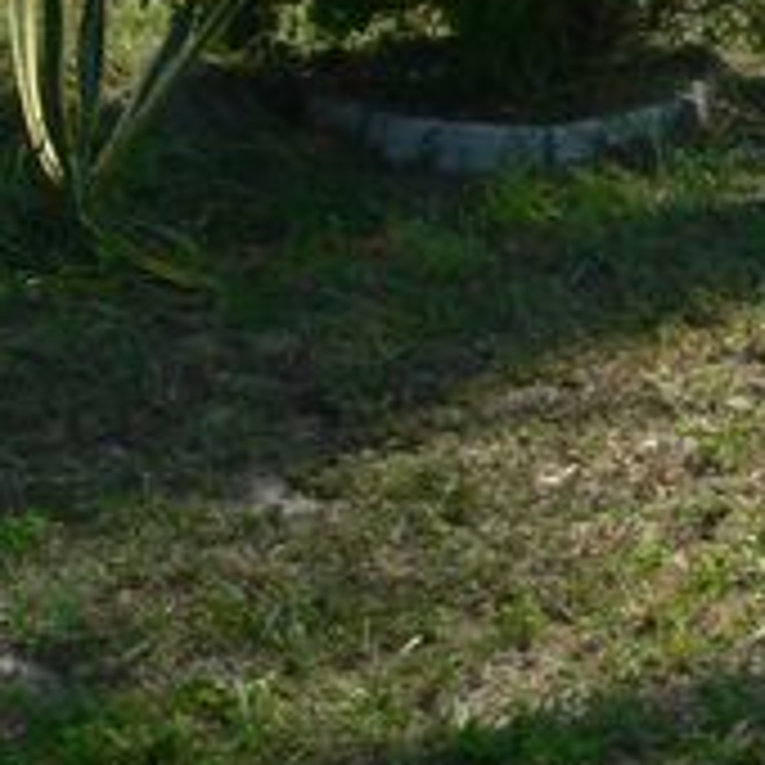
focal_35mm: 131
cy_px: -398
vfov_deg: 12.6
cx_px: 738
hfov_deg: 13.2
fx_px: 3275
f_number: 4
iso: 80
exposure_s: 1/500
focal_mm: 6
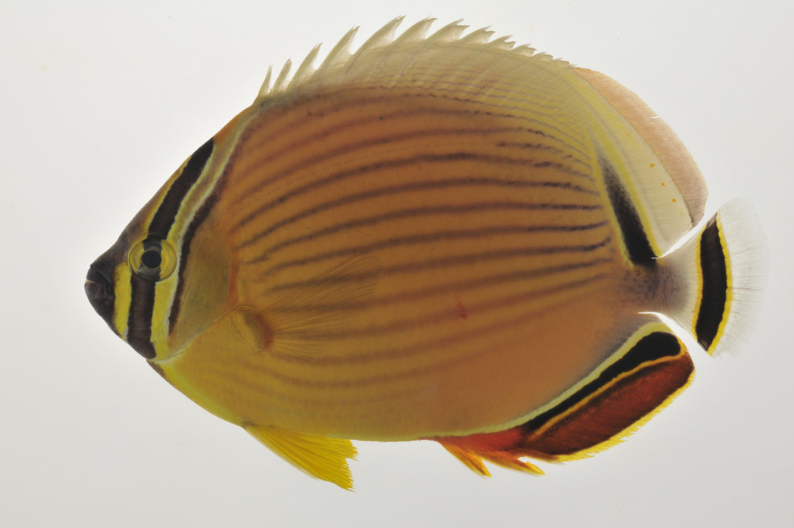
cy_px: 264
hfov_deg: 13.1
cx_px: 397
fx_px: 3469
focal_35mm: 158
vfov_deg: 8.7
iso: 200
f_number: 36
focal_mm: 105
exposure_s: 1/60
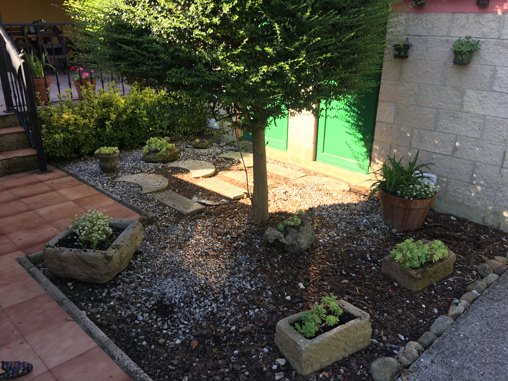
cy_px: 190
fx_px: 426
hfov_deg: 61.7
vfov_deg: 48.2
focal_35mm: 29
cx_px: 254
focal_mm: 4.15
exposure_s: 1/137
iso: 25
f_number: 2.2
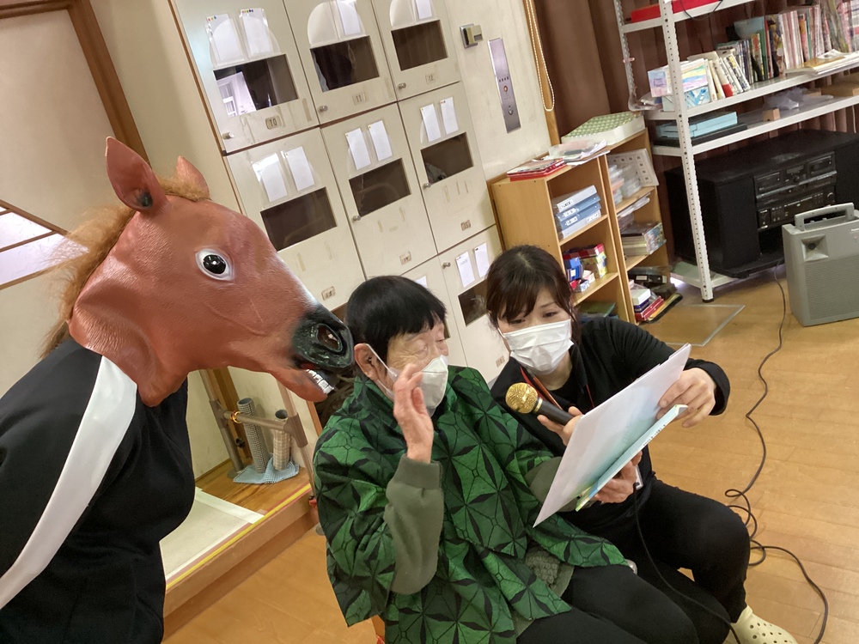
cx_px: 430
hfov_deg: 58.4
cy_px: 322
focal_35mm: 31
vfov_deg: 45.4
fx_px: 769
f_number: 2.4
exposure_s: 1/40
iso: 400
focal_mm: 3.3
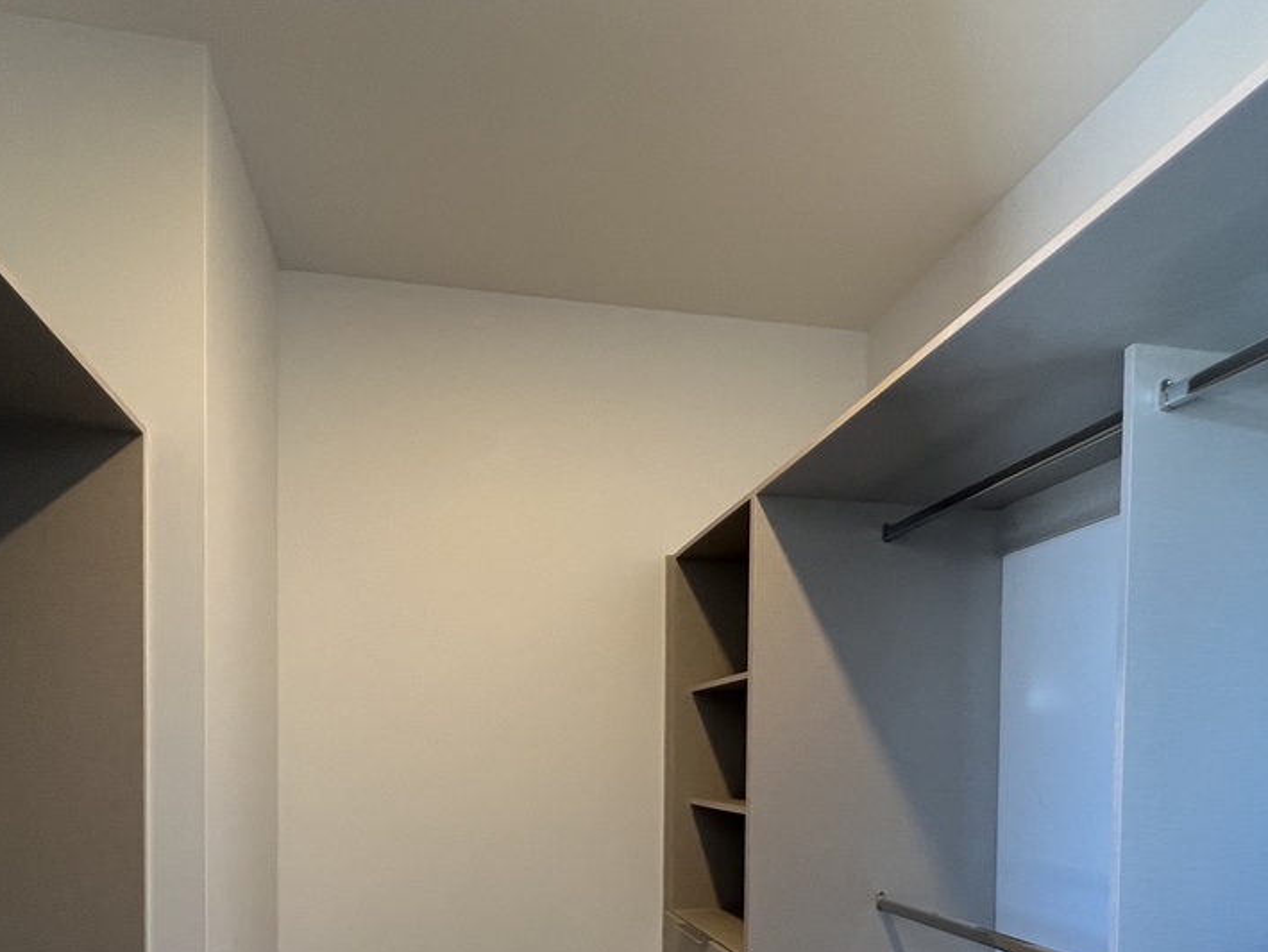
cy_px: 777
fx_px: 806
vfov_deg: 56.2
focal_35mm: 22
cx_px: 581
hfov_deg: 76.2
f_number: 1.8
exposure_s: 1/60
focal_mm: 1.57
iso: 200
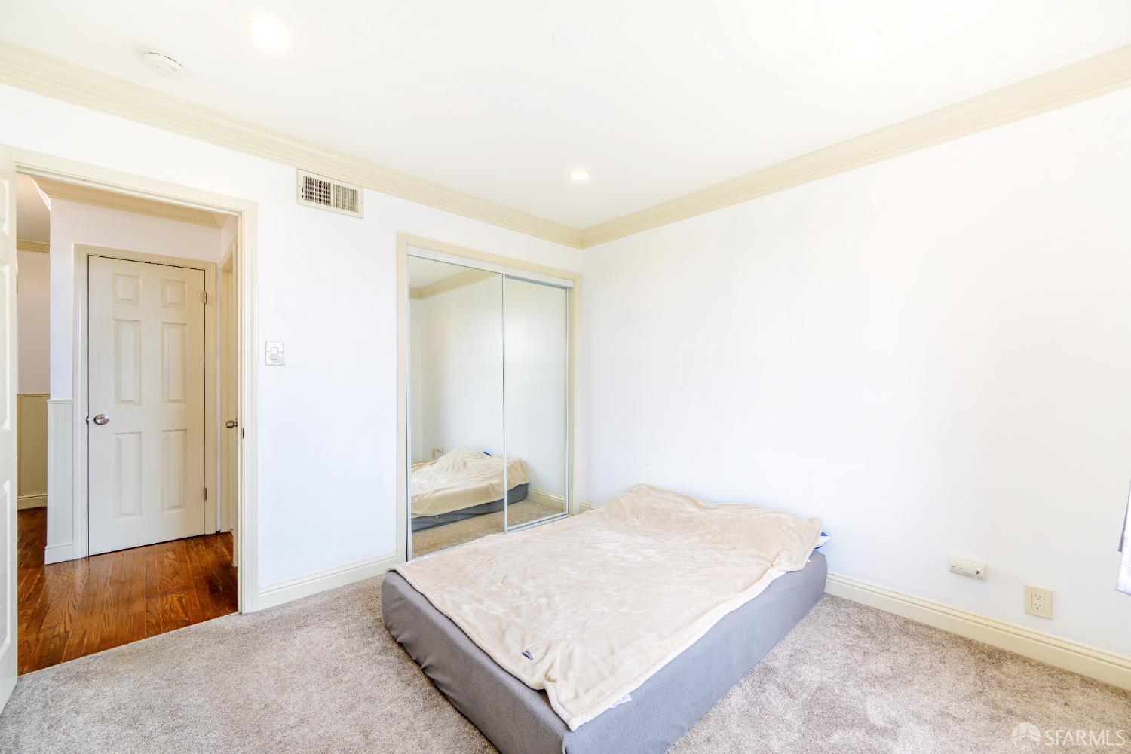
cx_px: 566
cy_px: 377
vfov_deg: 81.2
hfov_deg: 104.3
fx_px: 440
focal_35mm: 14
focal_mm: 14
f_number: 8
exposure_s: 1/15
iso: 200
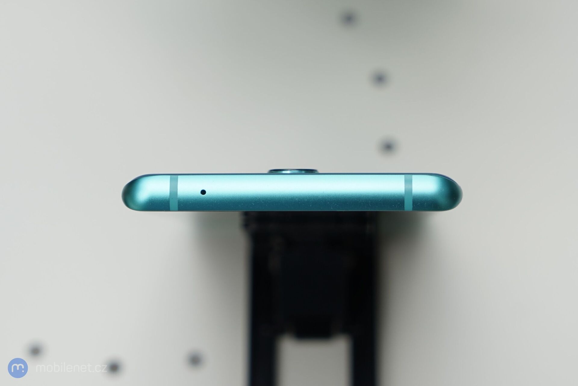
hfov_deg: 36.2
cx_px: 289
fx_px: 883
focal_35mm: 55
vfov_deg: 24.6
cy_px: 193
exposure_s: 1/200
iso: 100
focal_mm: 55
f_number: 5
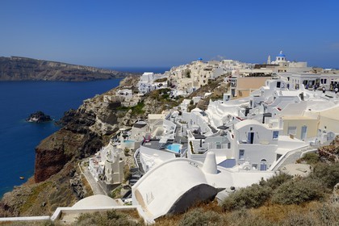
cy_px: 113
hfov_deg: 63.7
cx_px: 170
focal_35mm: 29
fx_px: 273
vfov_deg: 45.0
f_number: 13
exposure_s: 1/200
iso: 100
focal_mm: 29
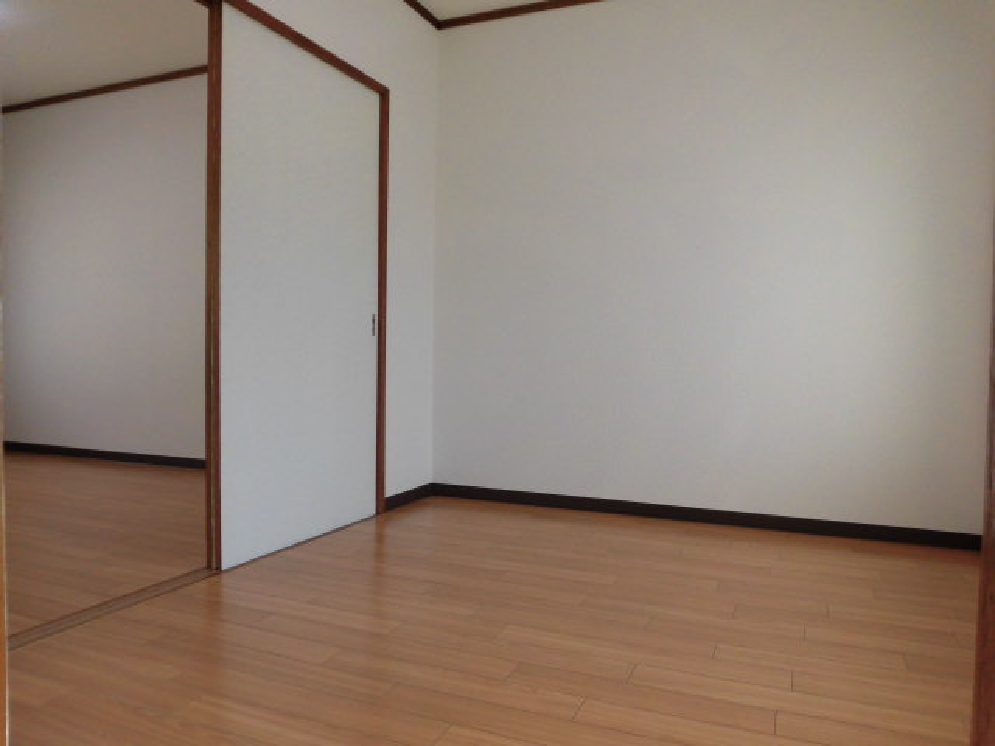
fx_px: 690
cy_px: 373
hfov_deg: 71.6
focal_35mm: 24
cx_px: 498
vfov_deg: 56.8
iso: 100
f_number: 3.1
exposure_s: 1/125
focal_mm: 4.3
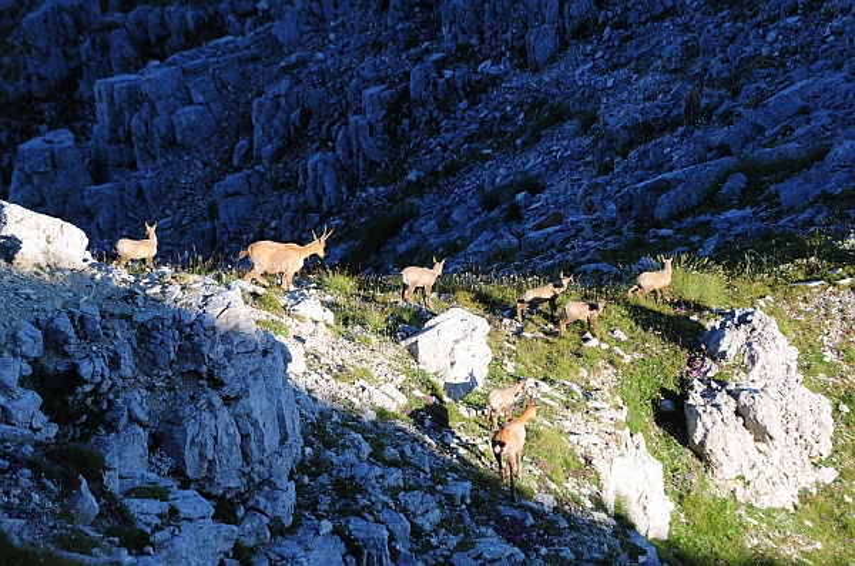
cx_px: 428
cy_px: 283
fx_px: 5450
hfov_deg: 9.0
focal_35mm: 230
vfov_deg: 5.9
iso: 320
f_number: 10
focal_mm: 230
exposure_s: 1/400
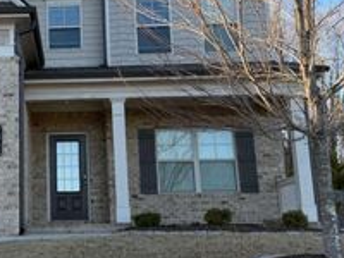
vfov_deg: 24.4
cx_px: 46
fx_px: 596
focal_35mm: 60
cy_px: 104
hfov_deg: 31.0
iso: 80
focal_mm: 6.76
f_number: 1.78
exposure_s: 1/868
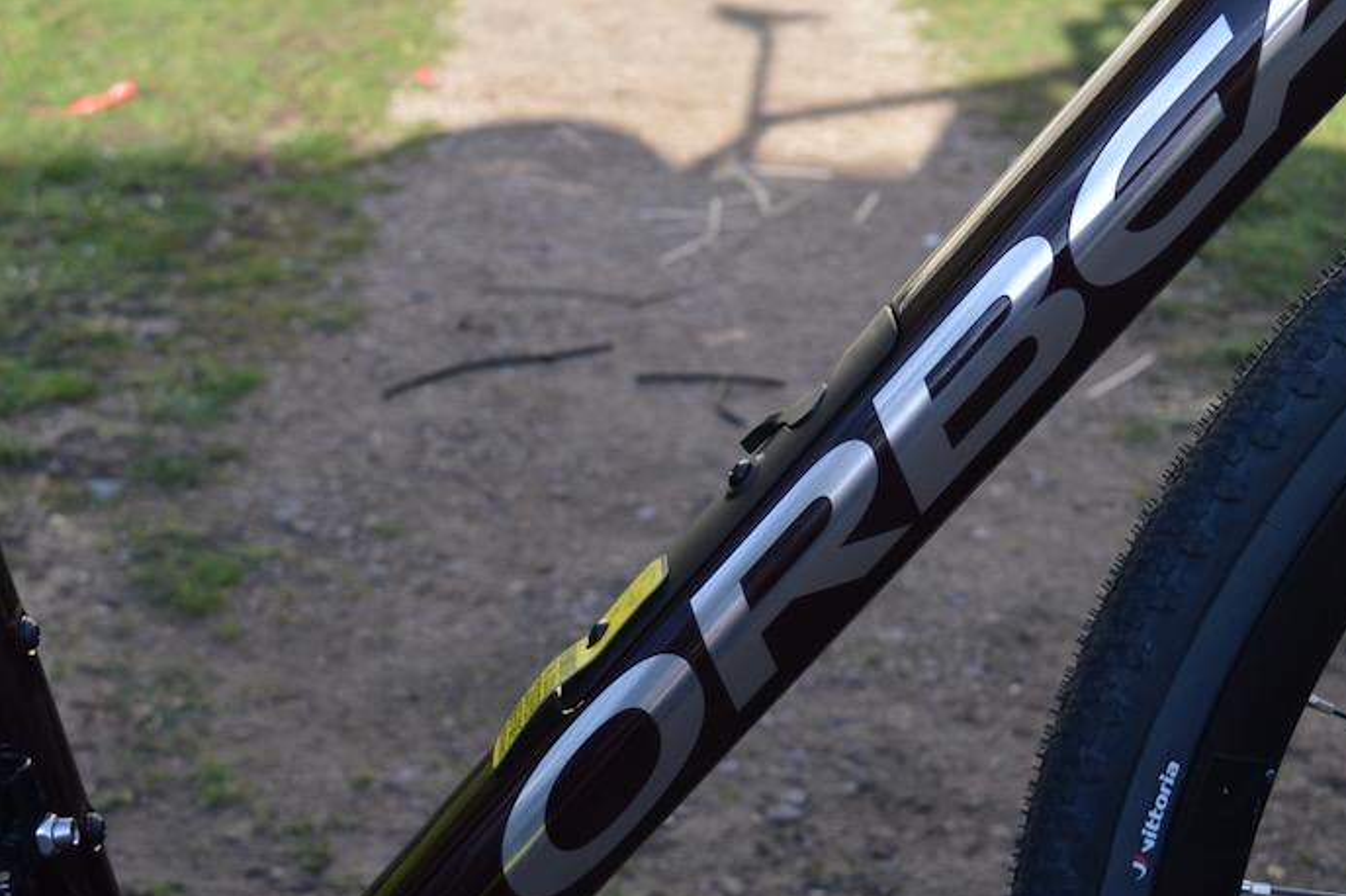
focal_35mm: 67
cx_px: 718
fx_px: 2504
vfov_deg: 20.1
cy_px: 174
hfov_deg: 30.1
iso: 180
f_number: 5.6
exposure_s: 1/125
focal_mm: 24
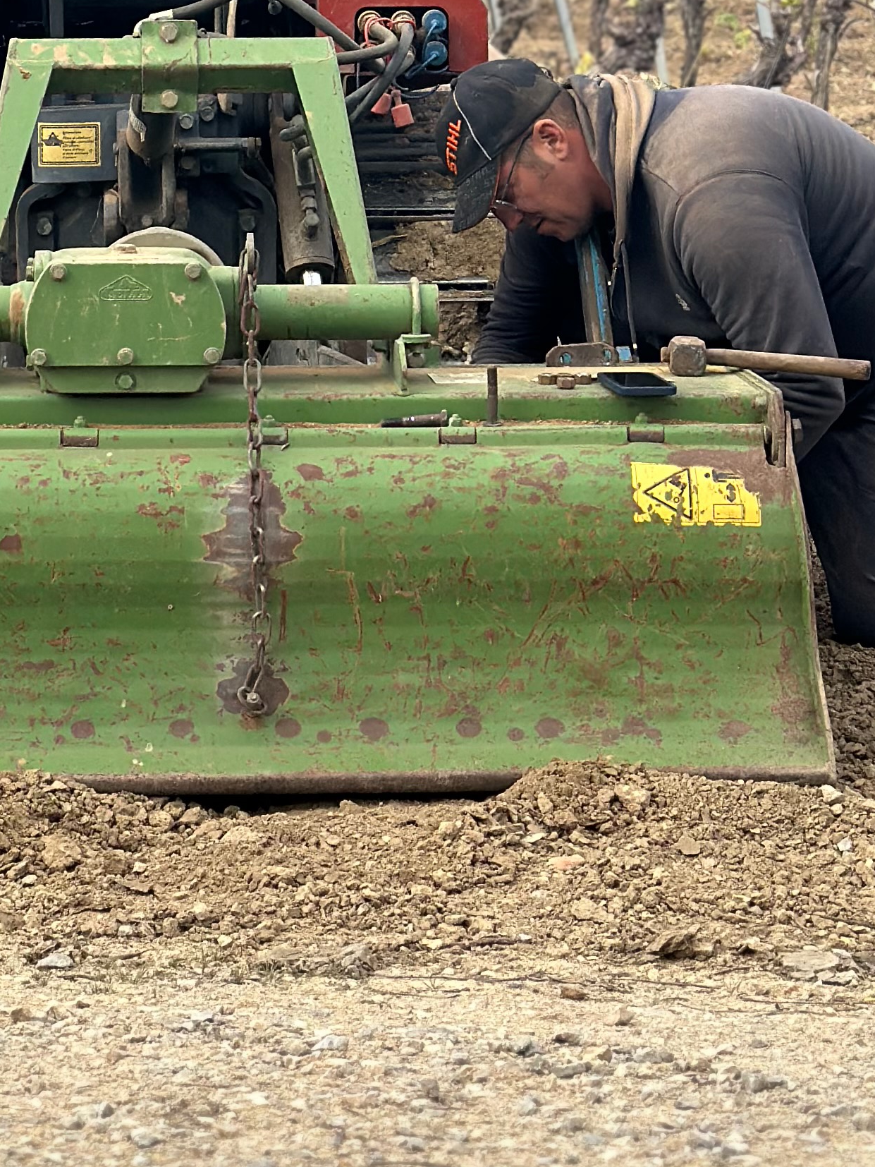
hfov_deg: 12.6
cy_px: 71
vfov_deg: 16.6
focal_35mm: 117
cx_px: 264
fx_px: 3942
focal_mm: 6.86
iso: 80
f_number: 1.78
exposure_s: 1/3058
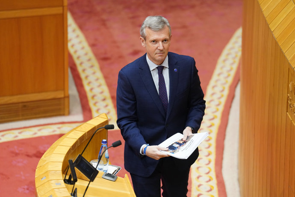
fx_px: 1639
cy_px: 98
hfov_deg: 10.3
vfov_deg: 6.9
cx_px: 148
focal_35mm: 200
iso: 4000
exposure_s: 1/500
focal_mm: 200
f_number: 3.2
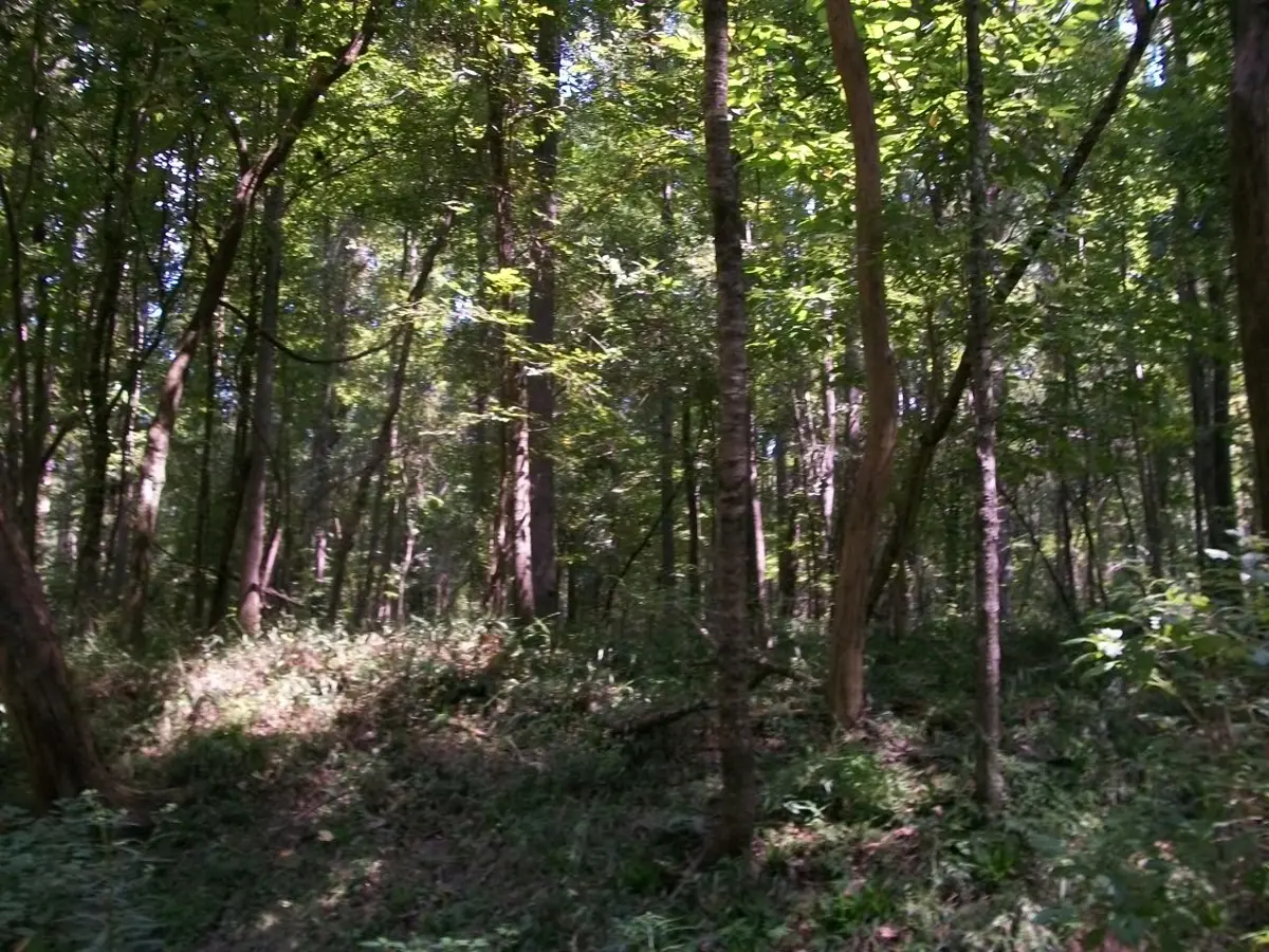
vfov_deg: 44.2
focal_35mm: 32
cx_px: 634
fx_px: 1173
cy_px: 476
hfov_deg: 56.8
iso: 80
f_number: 2.9
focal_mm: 5.7
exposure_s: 1/125
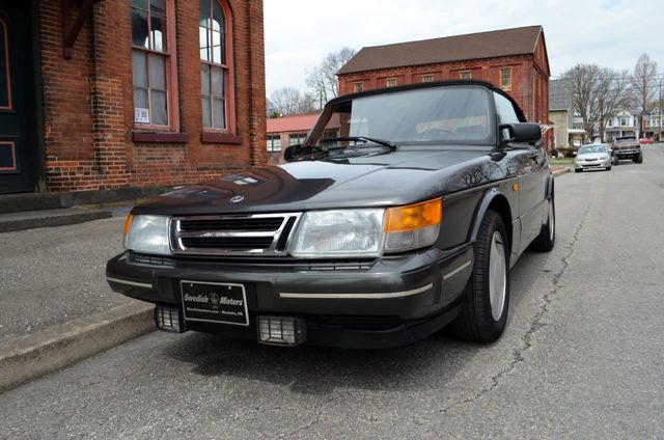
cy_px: 220
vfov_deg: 47.7
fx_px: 497
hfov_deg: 67.5
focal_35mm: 27
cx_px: 332
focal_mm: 18
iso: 140
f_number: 8
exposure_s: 1/250
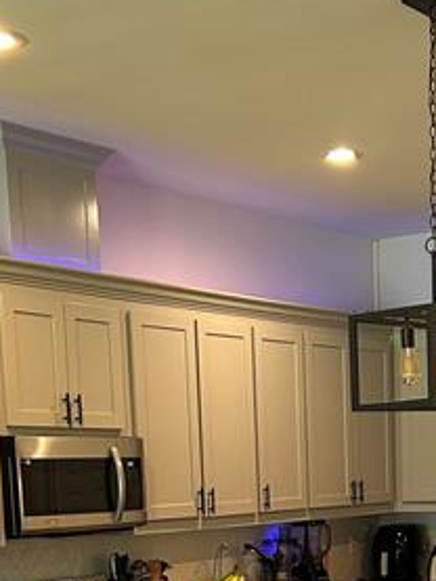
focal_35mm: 72
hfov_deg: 20.4
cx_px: 252
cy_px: 608
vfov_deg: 25.4
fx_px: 1208
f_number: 1.5
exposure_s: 1/60
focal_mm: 5.7
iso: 200
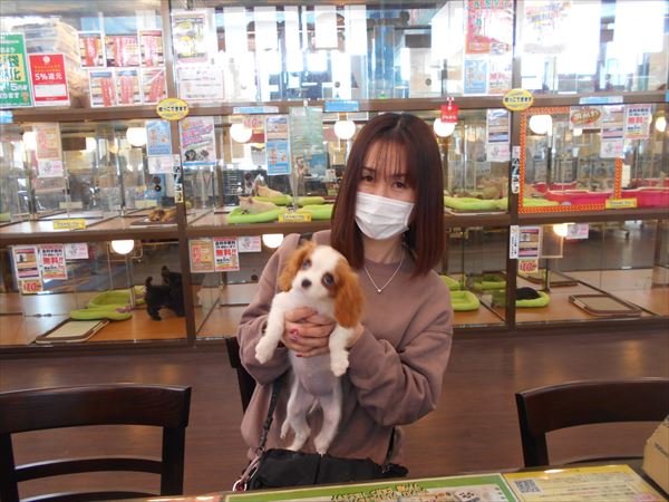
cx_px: 334
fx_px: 502
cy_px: 251
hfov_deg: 67.3
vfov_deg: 53.1
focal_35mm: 26
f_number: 3.2
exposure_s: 1/30
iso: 160
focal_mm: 4.6
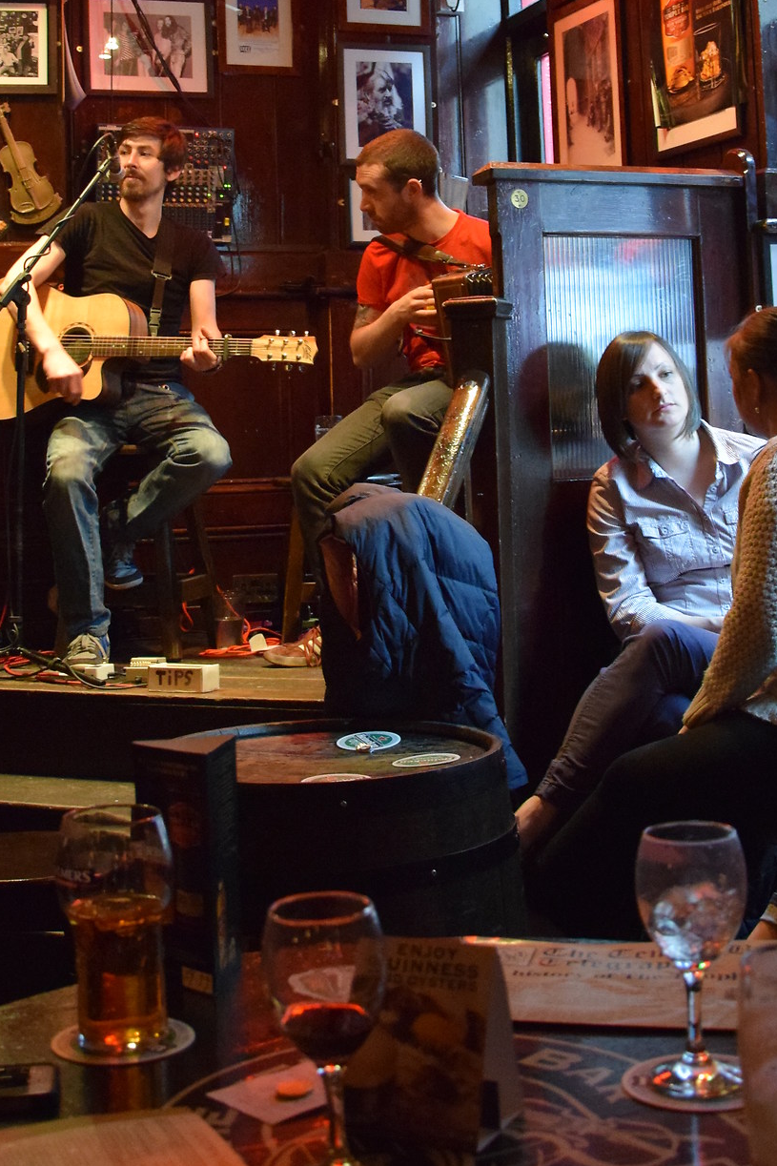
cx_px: 347
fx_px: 1716
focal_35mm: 53
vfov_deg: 36.5
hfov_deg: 25.5
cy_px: 270
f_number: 3.5
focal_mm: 18
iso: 3600
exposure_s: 1/60
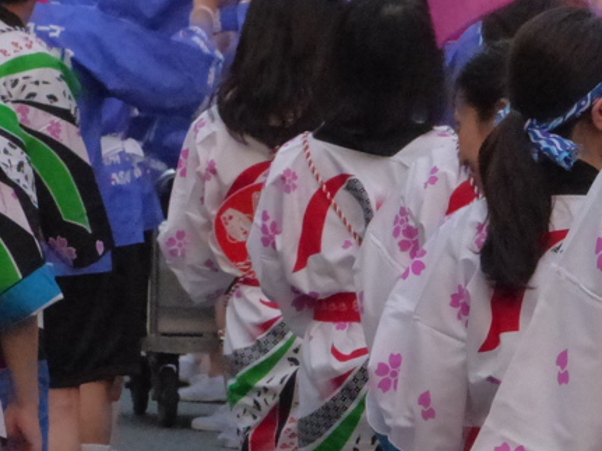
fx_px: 10292
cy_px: 473
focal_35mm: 592
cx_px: 270
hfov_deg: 3.4
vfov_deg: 2.5
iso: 1600
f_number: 6.3
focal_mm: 44.8
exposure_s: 1/100
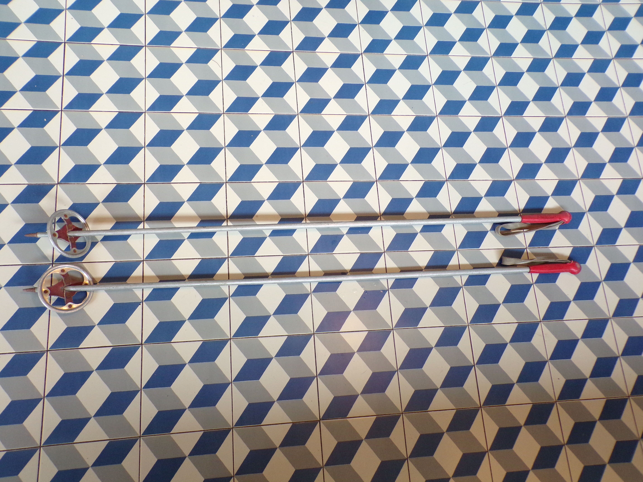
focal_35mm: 28
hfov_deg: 63.4
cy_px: 241
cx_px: 322
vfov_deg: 49.7
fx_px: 520
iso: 256
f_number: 3.1
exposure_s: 1/17
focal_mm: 5
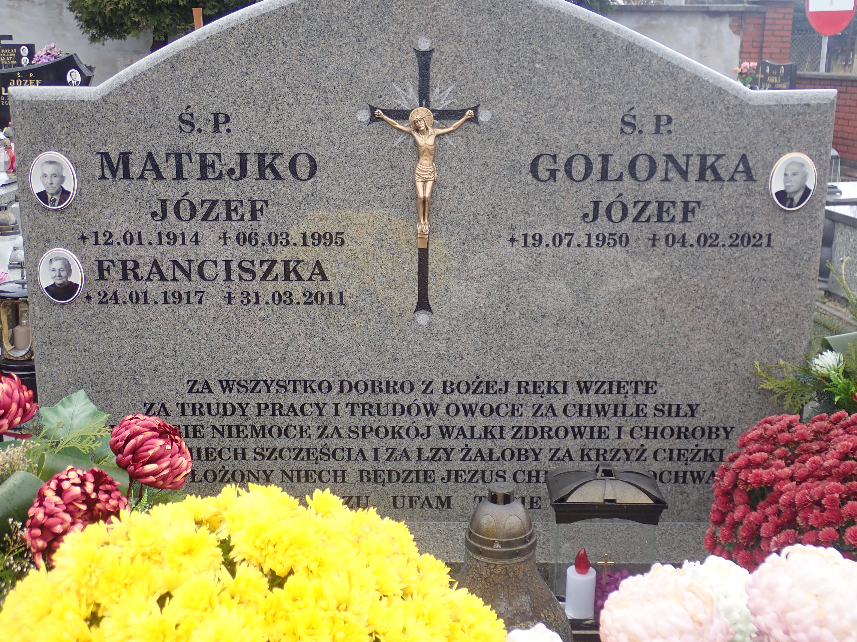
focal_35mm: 40
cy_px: 321
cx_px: 428
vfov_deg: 36.0
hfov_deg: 46.8
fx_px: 990
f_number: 2.8
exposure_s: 1/80
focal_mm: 7.34
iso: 125
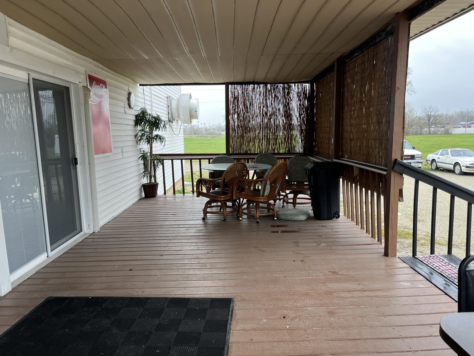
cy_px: 178
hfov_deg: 67.3
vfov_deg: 53.1
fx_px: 356
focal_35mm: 26
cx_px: 237
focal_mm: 5.1
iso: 50
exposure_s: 1/121
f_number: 1.6
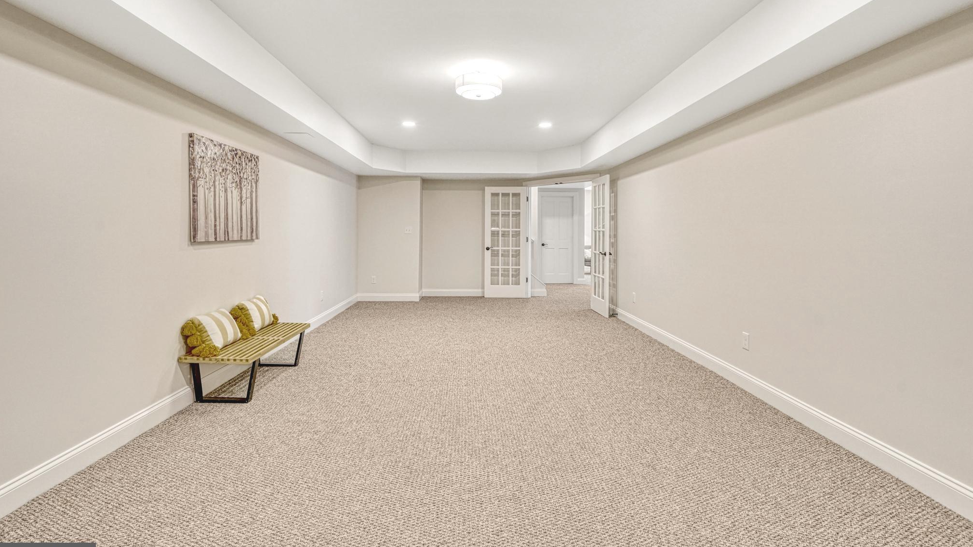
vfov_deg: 63.8
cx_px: 482
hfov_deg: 95.9
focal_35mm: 17
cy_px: 249
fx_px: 439
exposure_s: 1/8
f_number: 8
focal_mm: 16
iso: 1250
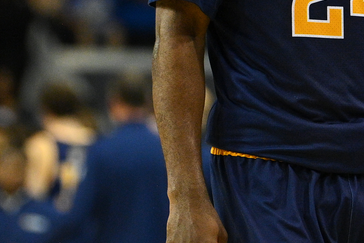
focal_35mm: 521
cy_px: 38
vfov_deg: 2.6
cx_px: 304
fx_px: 5268
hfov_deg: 4.0
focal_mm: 135
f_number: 2.8
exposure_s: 1/1600
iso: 3200
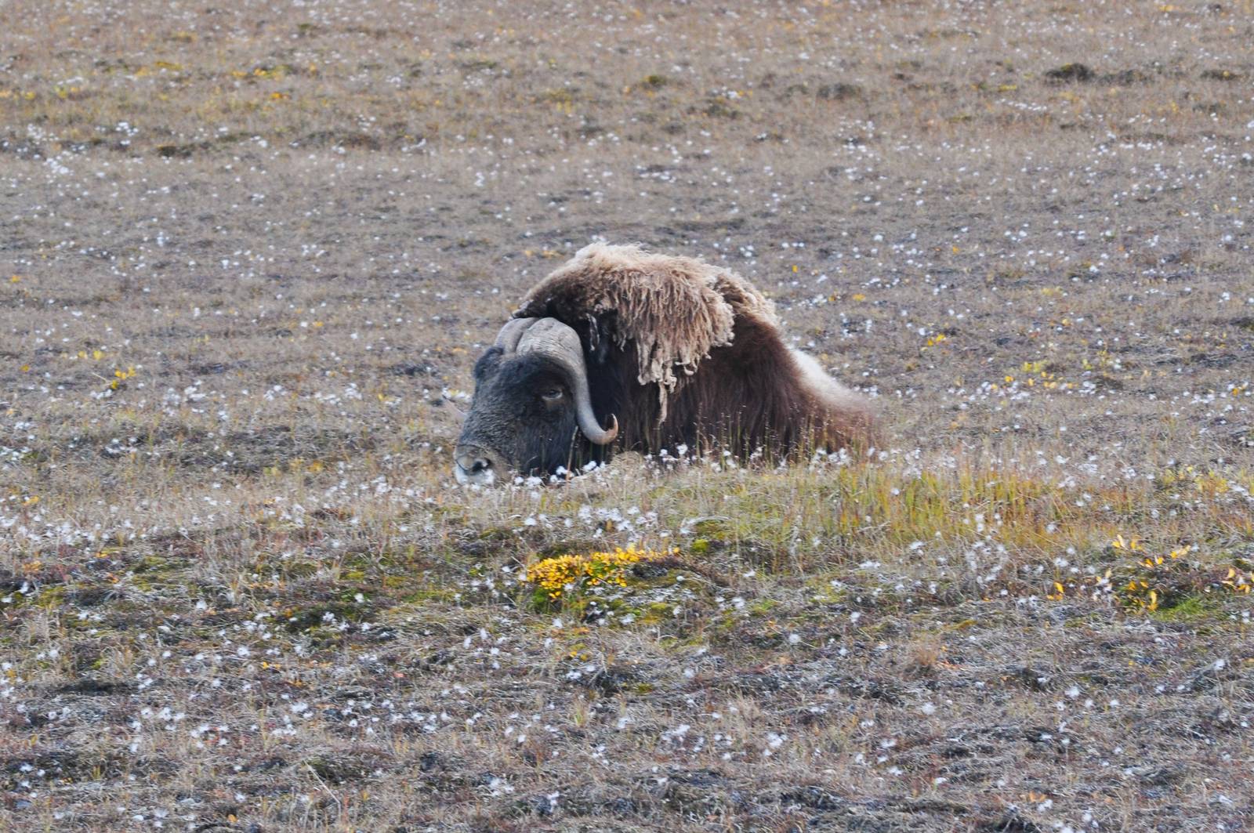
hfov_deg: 9.2
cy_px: 416
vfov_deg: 6.1
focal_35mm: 225
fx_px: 7829
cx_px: 627
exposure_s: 1/125
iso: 400
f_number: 9
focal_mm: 150
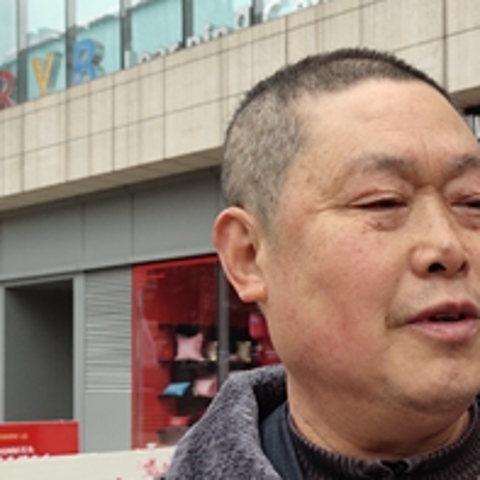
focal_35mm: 65
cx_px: 470
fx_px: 1020
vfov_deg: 26.1
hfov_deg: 25.3
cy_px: 376
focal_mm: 4.27
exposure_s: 1/354
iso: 50
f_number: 1.8
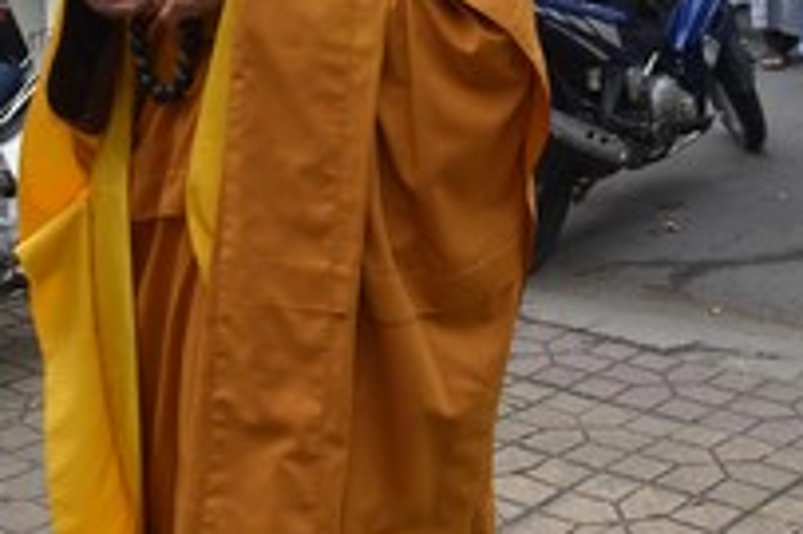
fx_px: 1716
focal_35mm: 77
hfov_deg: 26.3
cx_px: 467
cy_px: -111
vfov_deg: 16.9
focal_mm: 24
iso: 360
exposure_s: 1/250
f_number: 8
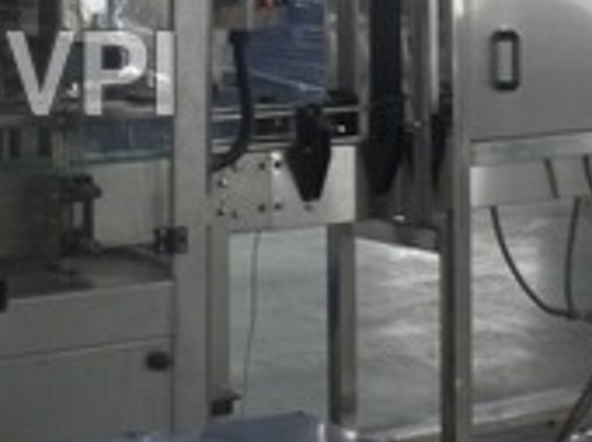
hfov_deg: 18.3
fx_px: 1810
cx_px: 87
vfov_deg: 13.8
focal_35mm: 106
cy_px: 75
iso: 160
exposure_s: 1/13
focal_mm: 6.3
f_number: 3.5
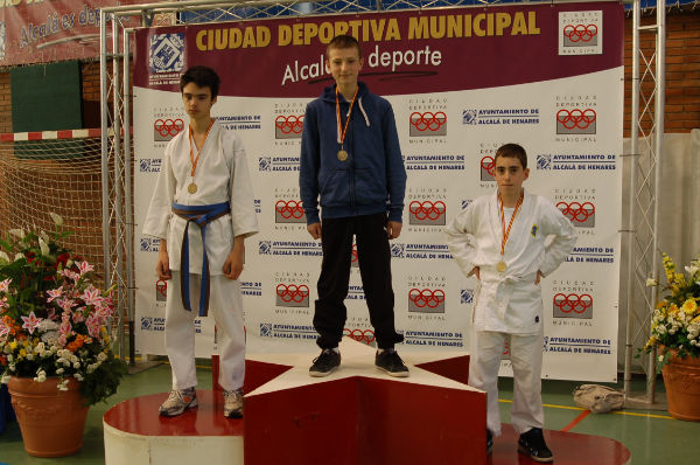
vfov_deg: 31.8
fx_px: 815
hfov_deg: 46.5
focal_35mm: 42
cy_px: 232
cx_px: 350
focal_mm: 28
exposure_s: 1/50
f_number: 3.5
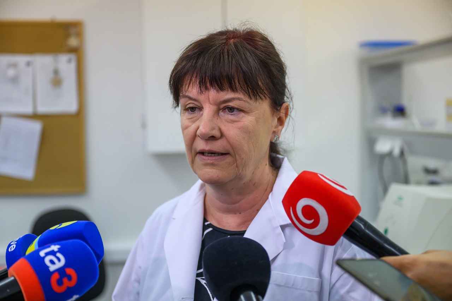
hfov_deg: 41.9
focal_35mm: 47
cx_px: 226
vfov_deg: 28.6
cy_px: 150
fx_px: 590
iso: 1600
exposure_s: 1/1000
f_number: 2.8
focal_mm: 47
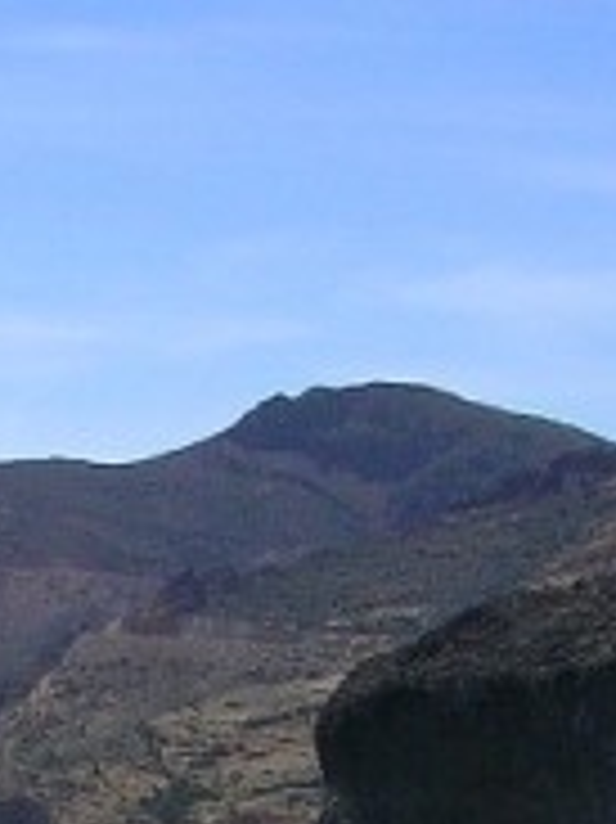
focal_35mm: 166
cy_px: 914
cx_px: 337
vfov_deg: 11.7
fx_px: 3943
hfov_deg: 8.9
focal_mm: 5.8
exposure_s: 1/498
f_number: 5.6
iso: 50
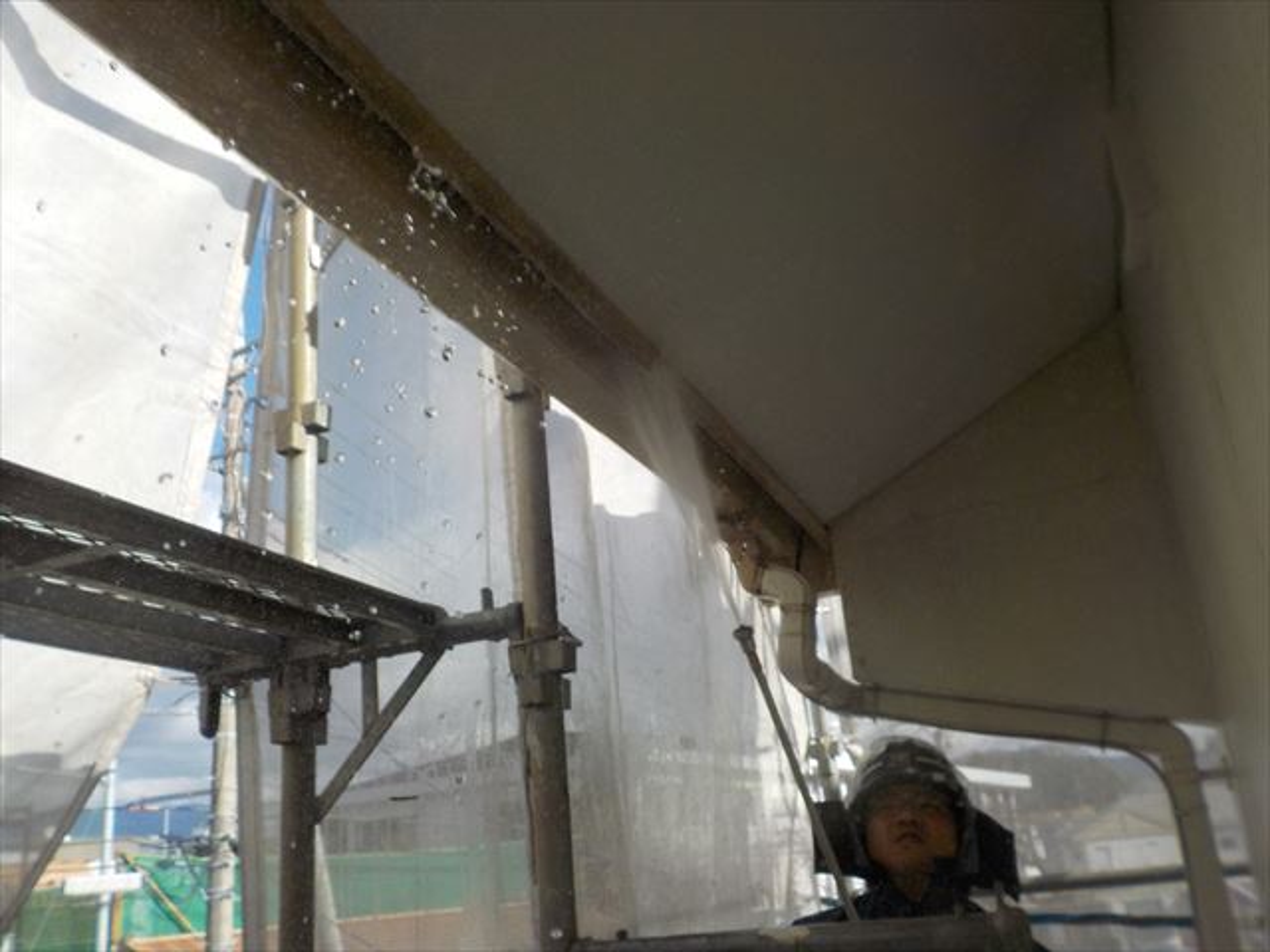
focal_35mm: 30
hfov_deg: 60.0
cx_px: 635
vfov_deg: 46.8
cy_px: 476
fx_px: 1101
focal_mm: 4.1
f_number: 3.3
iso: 125
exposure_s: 1/1000
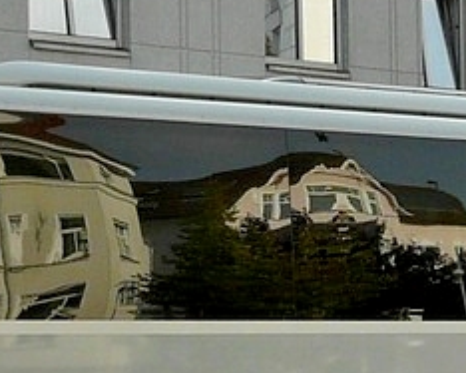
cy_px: 338
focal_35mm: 138
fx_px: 1902
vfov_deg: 11.1
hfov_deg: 13.8
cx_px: 18
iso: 100
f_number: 3.2
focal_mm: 5.4
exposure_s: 1/500
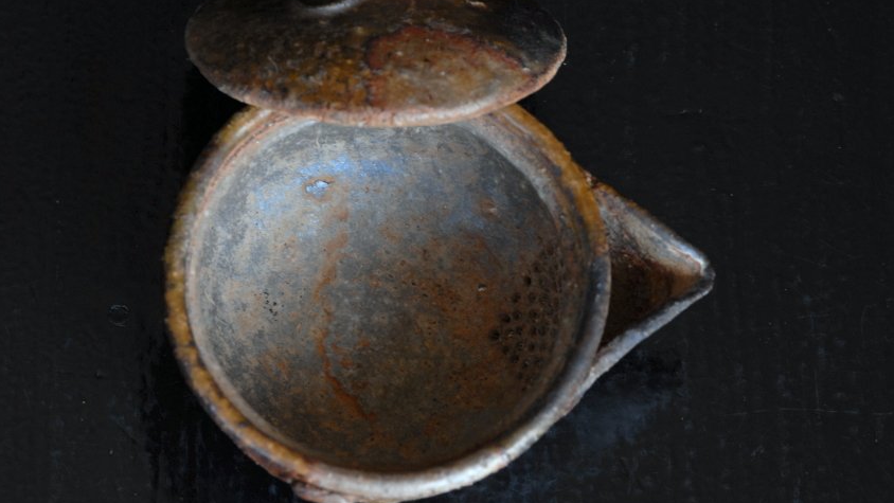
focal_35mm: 167
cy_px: 258
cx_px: 448
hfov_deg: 12.9
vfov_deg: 7.3
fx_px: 3948
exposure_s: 1/60
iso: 400
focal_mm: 105
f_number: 11
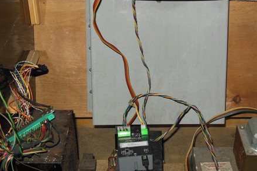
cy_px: 92
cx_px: 127
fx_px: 378
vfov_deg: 25.5
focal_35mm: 53
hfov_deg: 37.5
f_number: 4
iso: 200
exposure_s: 1/60
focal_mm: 8.9
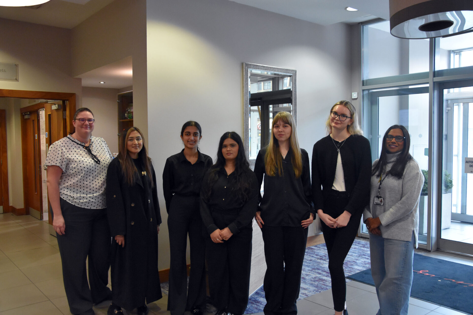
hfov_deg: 59.5
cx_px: 236
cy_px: 158
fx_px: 414
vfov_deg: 41.7
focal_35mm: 32
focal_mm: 21
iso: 3200
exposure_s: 1/60
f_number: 4
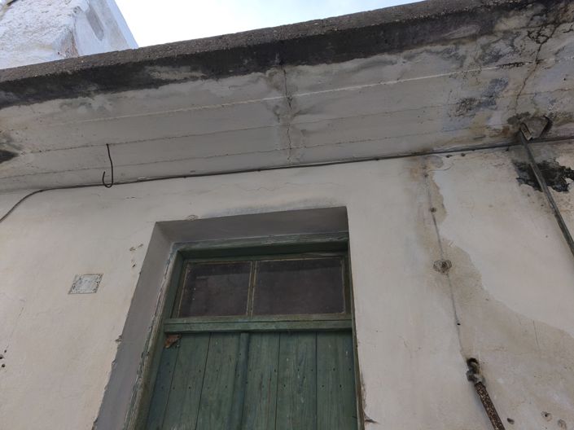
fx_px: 381
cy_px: 215
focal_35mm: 23
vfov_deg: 58.8
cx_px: 287
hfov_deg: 74.0
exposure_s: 1/785
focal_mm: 5.35
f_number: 1.7
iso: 80
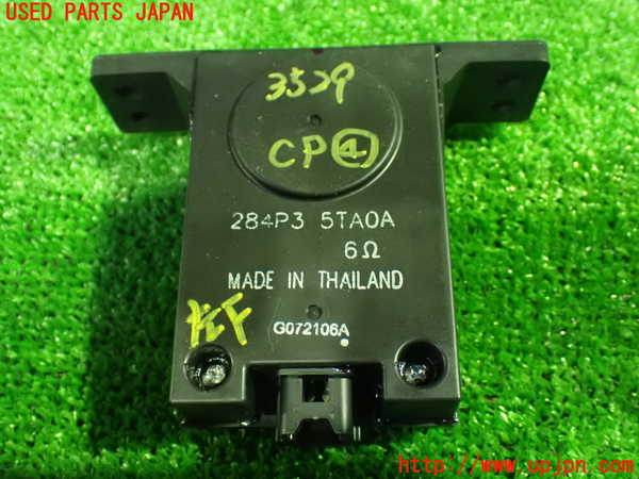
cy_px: 240
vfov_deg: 37.7
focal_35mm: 38
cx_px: 320
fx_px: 701
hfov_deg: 49.0
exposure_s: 1/30
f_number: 2.7
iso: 1600
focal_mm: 6.83
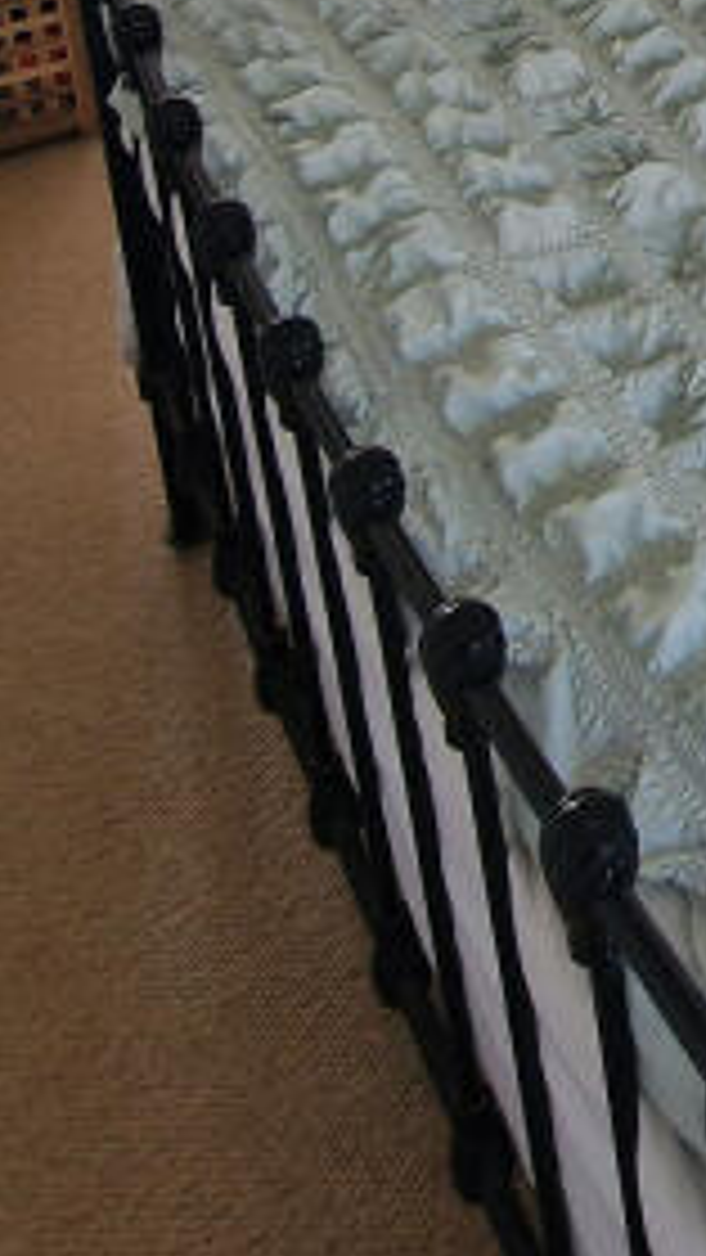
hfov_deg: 17.7
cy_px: -288
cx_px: 1327
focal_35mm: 52
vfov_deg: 32.3
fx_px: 1730
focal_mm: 2.2
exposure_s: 1/60
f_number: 2.2
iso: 160
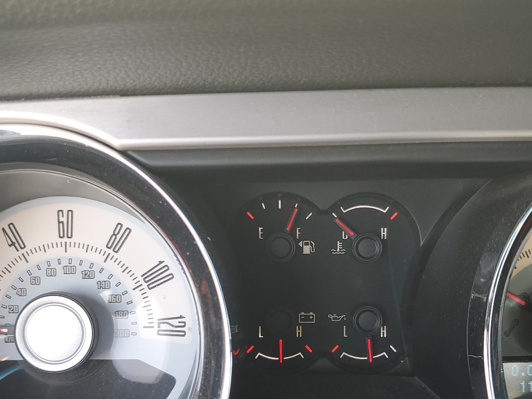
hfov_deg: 47.7
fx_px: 599
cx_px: 303
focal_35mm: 39
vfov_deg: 36.3
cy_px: 278
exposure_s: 1/120
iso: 56
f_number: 1.5
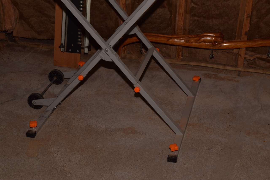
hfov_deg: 33.4
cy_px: 90
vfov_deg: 22.6
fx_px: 450
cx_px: 135
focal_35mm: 60
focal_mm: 40
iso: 400
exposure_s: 1/125
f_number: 14
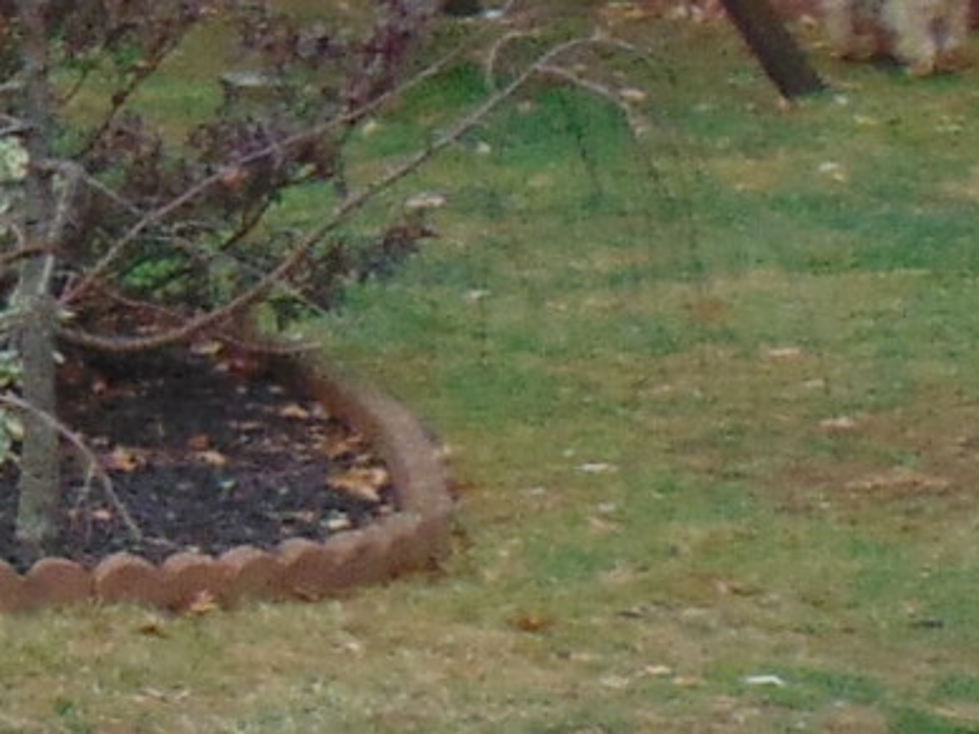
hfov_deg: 8.5
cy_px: 318
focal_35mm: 198
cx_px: -1855
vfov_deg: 7.5
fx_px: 5600
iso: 80
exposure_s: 1/200
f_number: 3
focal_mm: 4.5
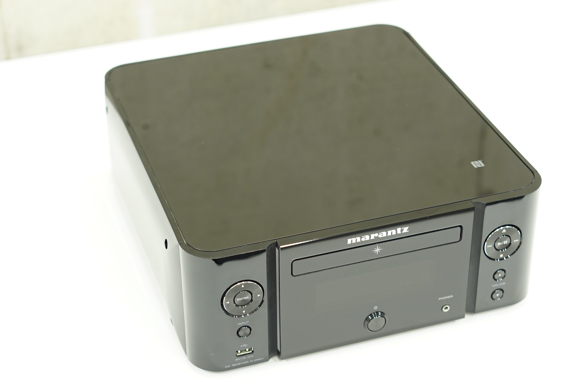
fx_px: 1197
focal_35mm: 75
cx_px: 288
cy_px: 192
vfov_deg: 18.1
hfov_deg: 27.0
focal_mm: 50
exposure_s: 1/40
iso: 400
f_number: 3.5
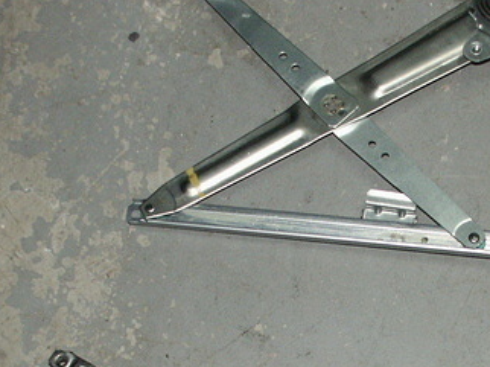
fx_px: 1443
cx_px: 358
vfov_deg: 14.3
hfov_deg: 19.2
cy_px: 341
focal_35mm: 102
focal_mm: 10.55
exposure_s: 1/45
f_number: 2.8
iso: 200
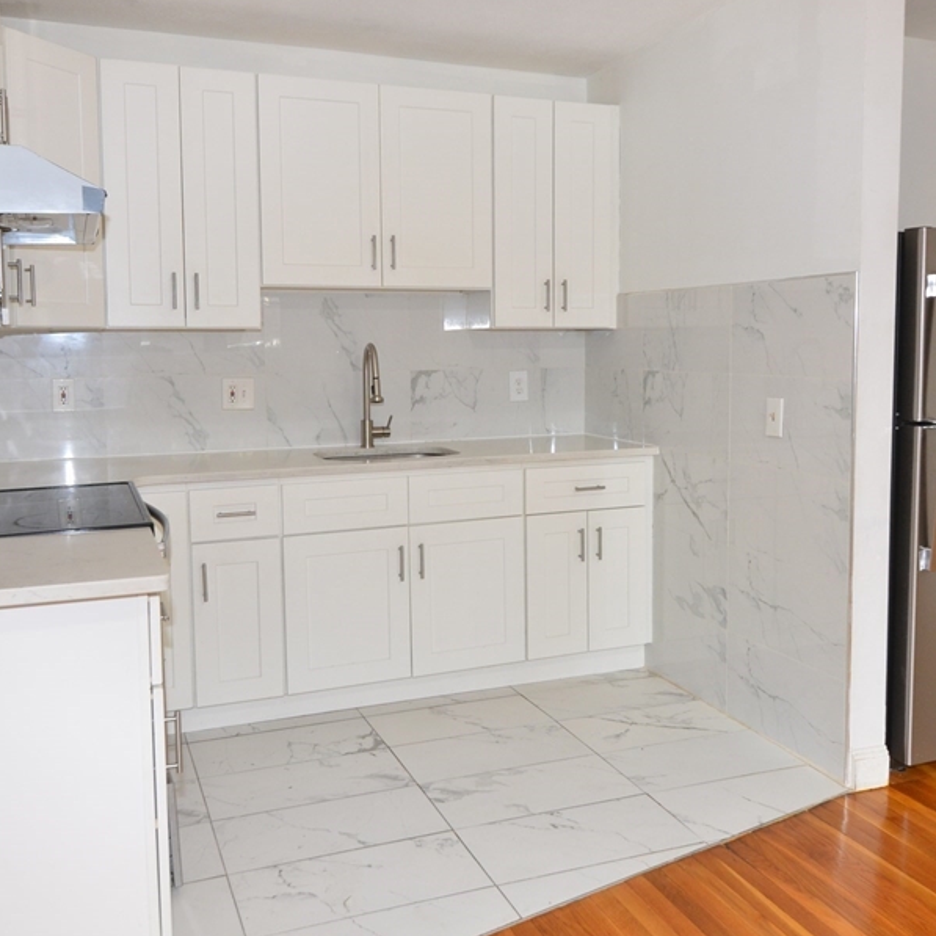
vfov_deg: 50.0
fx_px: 1001
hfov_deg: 50.1
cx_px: 475
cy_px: 423
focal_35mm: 33
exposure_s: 1/60
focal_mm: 15
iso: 800
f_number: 4
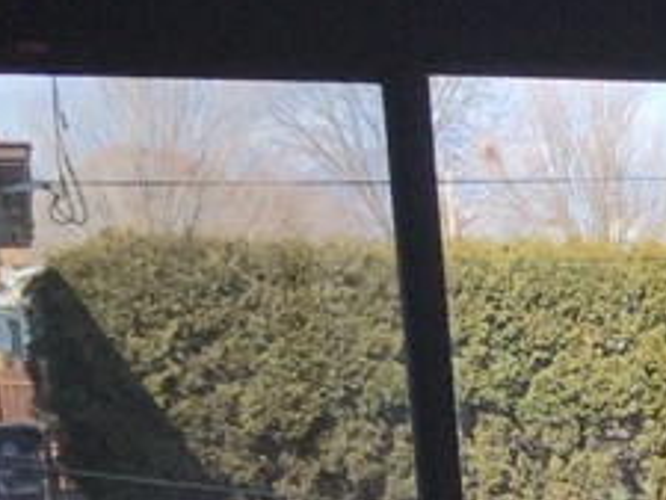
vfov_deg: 10.7
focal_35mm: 132
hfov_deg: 12.7
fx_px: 2541
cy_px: 834
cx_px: 1409
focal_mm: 4.15
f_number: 2.2
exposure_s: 1/1080
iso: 32
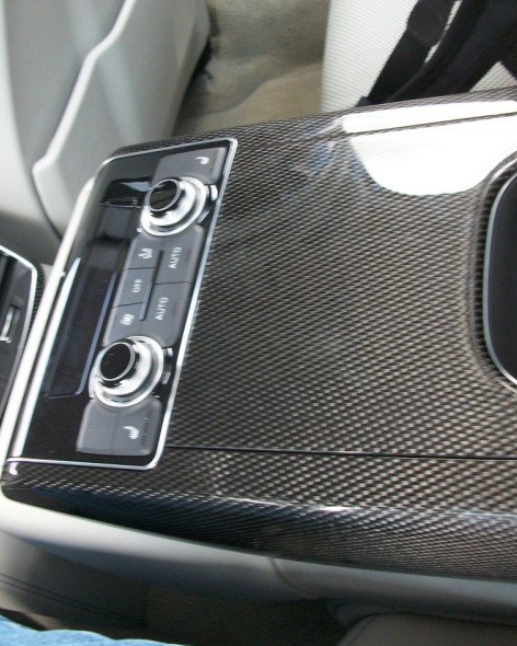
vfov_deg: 41.2
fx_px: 861
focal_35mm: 45
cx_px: 207
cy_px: 321
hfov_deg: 33.3
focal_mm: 5.7
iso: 187
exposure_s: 1/40
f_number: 2.9
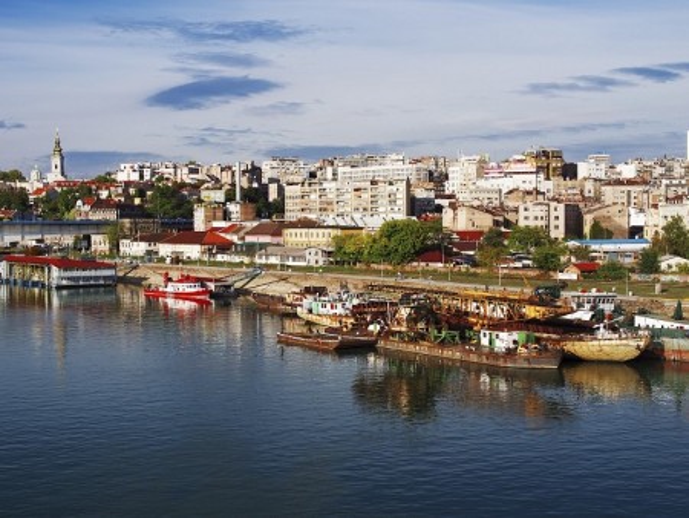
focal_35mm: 50
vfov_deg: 29.1
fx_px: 996
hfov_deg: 38.2
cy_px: 259
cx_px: 344
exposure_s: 1/640
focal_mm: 25
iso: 200
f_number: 7.1
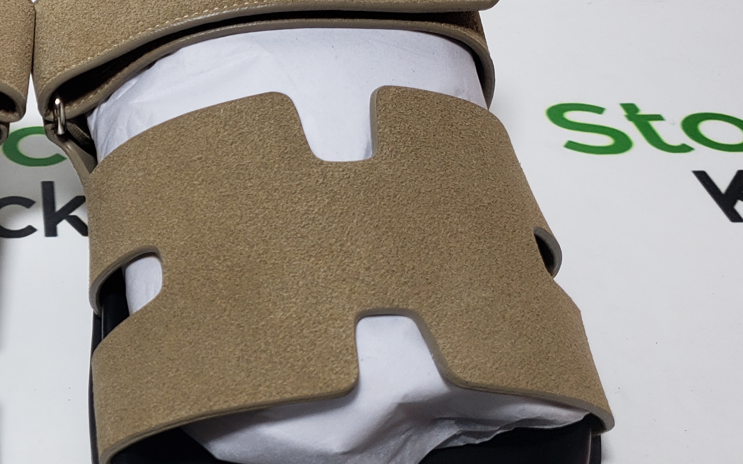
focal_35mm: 63
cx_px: 30
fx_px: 1276
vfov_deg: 20.5
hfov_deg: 30.6
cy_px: 150
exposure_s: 1/426
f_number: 1.5
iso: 50
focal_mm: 4.3
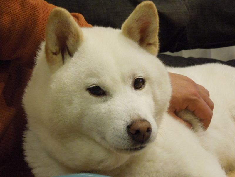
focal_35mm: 69
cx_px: 118
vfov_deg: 21.3
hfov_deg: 28.2
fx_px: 468
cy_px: 88
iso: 1400
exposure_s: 1/30
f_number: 4.4
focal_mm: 12.5
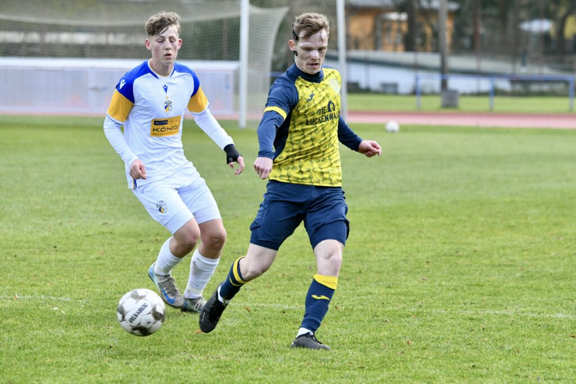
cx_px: 288
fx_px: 3360
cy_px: 192
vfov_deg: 6.5
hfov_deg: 9.8
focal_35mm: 210
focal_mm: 210
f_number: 6.3
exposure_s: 1/1600
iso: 3200
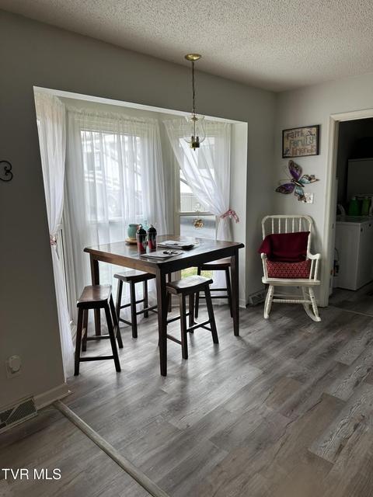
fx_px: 345
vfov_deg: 71.6
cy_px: 248
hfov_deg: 56.8
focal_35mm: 24
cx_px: 186
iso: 64
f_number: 1.78
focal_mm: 6.86
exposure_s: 1/126
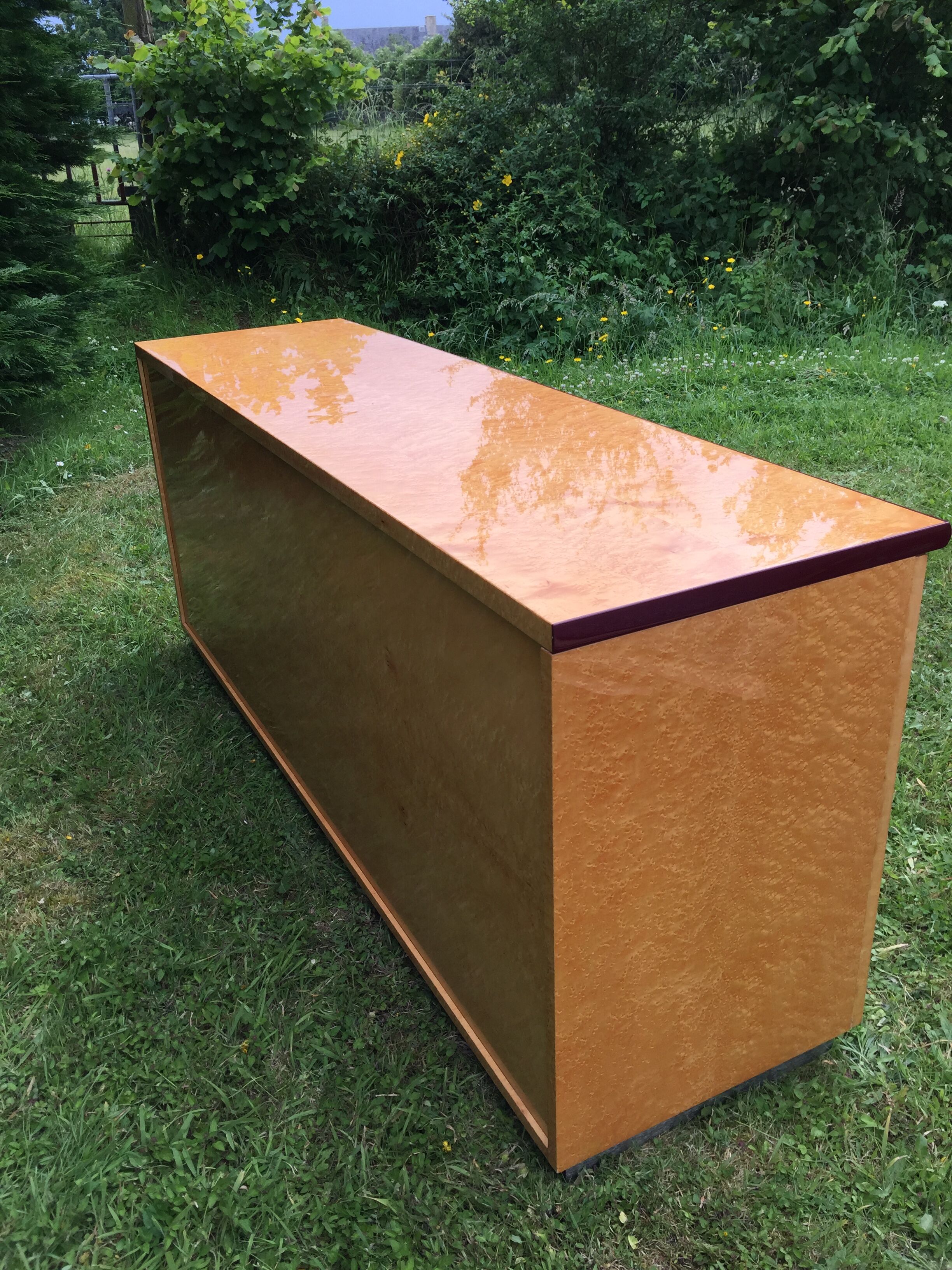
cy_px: 635
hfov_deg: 48.2
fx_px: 1063
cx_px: 476
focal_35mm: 29
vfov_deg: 61.7
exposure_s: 1/989
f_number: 2.2
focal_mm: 4.15
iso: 32
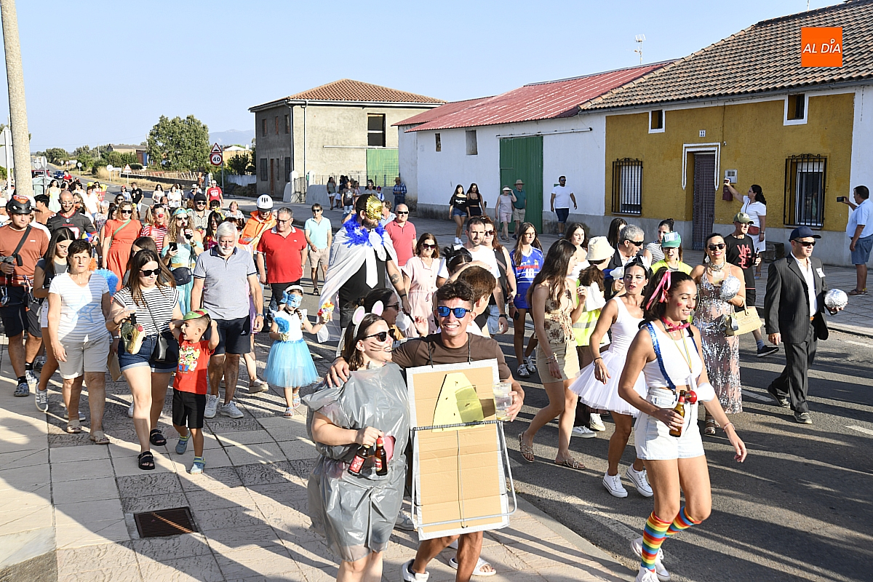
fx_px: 1018
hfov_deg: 46.4
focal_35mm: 42
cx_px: 436
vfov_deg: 31.9
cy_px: 291
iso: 200
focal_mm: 42
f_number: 9
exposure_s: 1/320
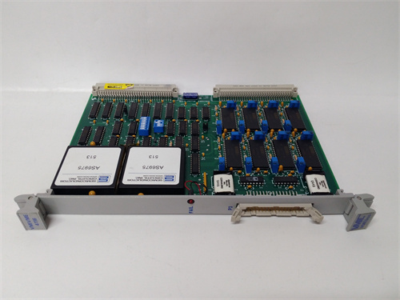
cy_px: 150
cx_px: 200
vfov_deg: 51.4
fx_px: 312
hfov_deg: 65.3
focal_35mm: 27
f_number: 2
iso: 194
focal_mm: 3.79
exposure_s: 1/33
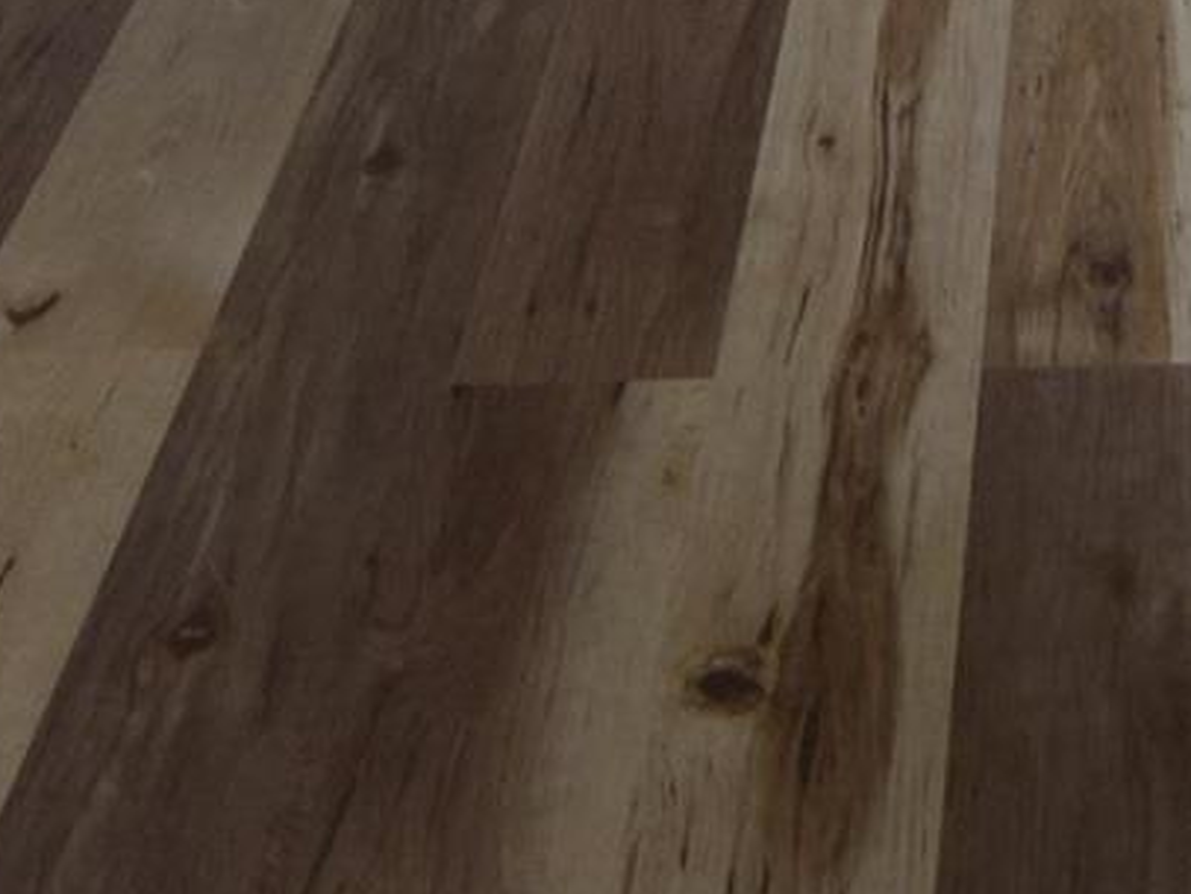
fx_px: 3673
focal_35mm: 107
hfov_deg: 18.0
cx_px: 1138
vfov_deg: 11.5
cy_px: -1241
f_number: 5.6
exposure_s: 1/125
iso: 400
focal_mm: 13
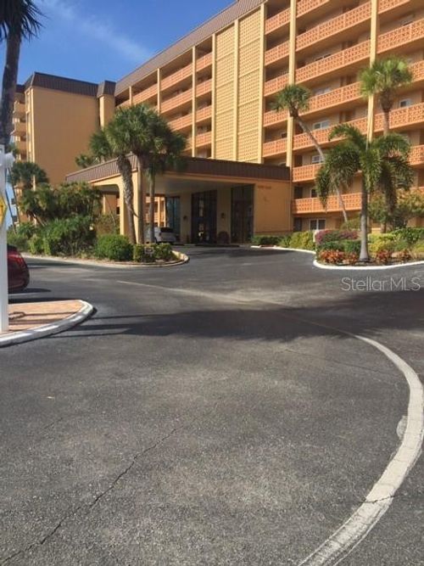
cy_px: 283
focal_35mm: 29
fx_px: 474
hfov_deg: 48.2
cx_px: 212
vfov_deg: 61.7
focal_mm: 4.15
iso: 32
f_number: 2.2
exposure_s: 1/1799
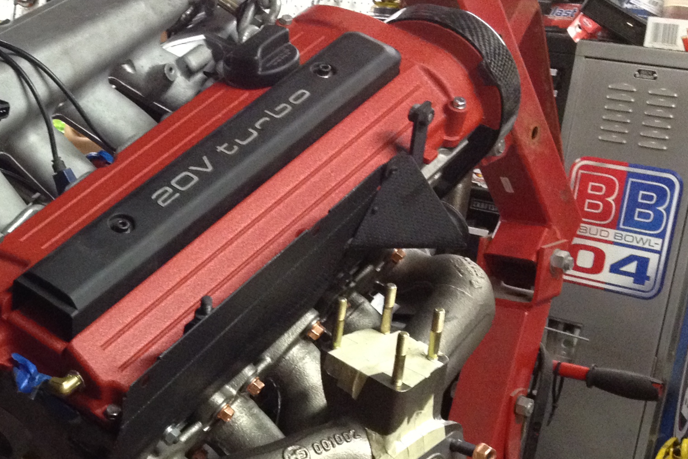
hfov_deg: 24.7
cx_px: -7
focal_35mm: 78
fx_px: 1491
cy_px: 384
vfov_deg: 17.3
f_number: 2.4
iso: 320
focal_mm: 4.28
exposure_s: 1/20
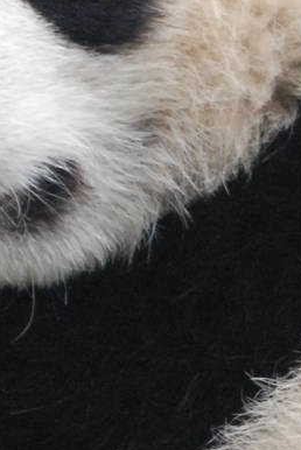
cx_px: 138
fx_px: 23359
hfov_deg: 0.7
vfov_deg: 1.1
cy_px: 128
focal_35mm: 1866
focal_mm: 300
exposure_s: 1/160
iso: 1600
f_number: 18
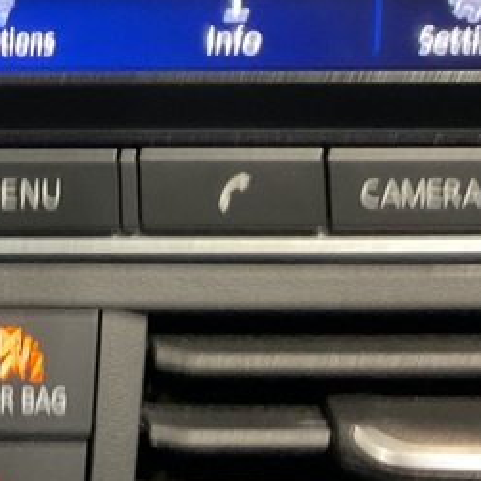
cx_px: -73
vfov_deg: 16.5
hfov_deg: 17.1
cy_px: -190
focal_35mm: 98
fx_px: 1541
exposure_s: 1/33
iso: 320
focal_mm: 3
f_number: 1.8
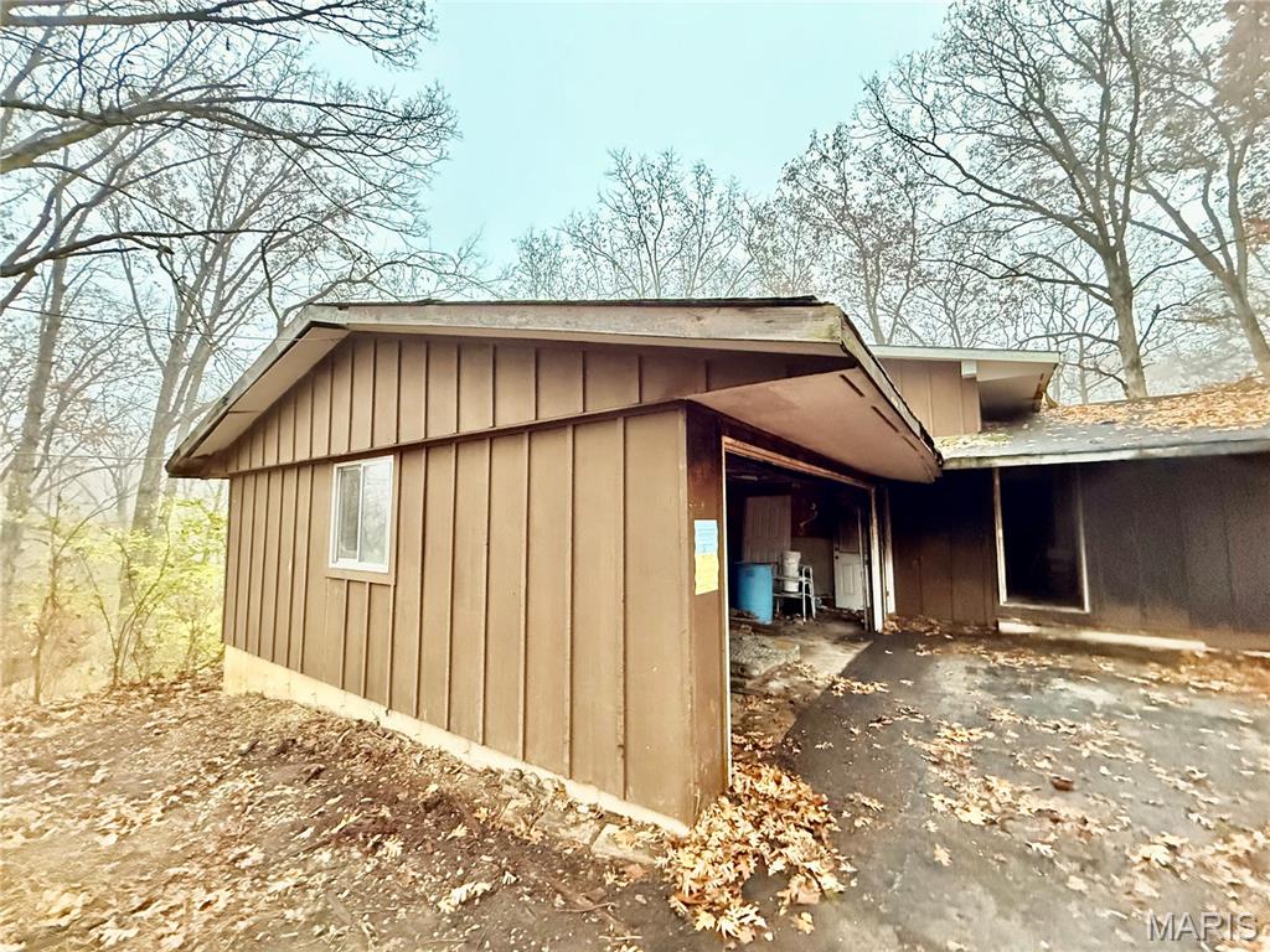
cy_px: 476
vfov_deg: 85.7
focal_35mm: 14
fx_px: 514
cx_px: 635
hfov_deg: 102.1
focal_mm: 2.22
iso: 1250
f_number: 2.2
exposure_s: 1/49
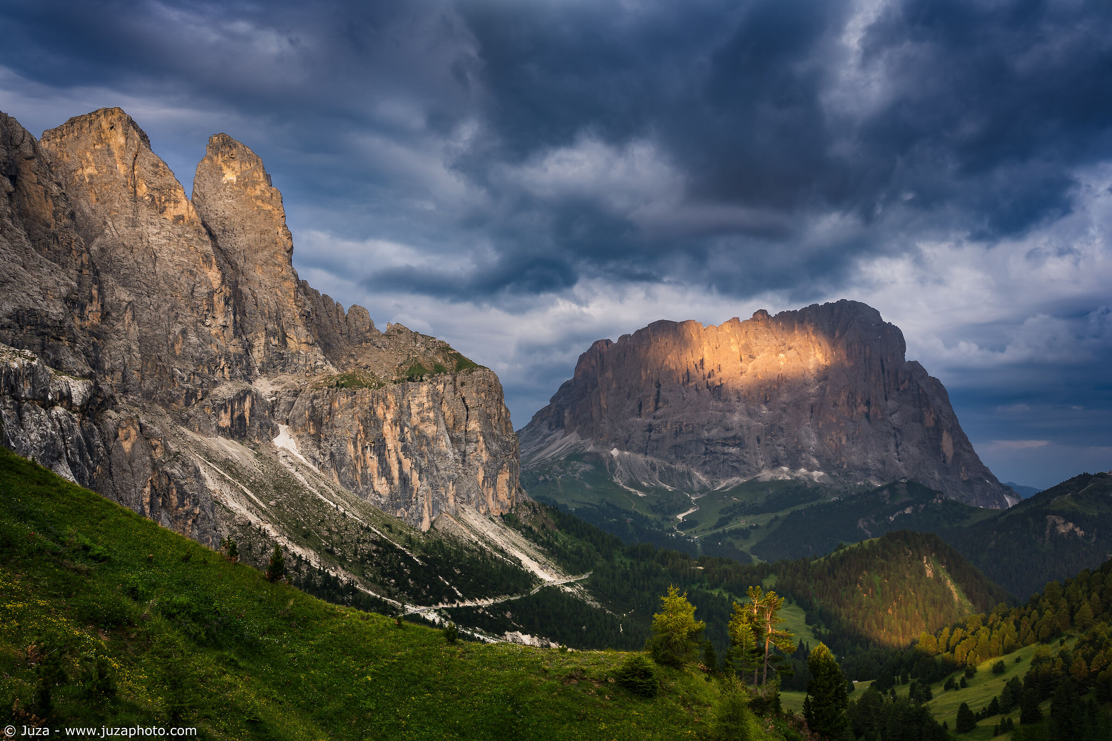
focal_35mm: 38
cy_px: 370
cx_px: 556
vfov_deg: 35.1
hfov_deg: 50.7
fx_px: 1174
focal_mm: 38
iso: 100
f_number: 11
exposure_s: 1/10
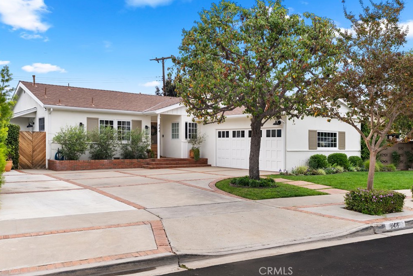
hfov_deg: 60.3
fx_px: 356
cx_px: 204
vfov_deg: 42.3
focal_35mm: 31
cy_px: 134
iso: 640
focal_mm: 30
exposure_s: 1/100
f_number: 9
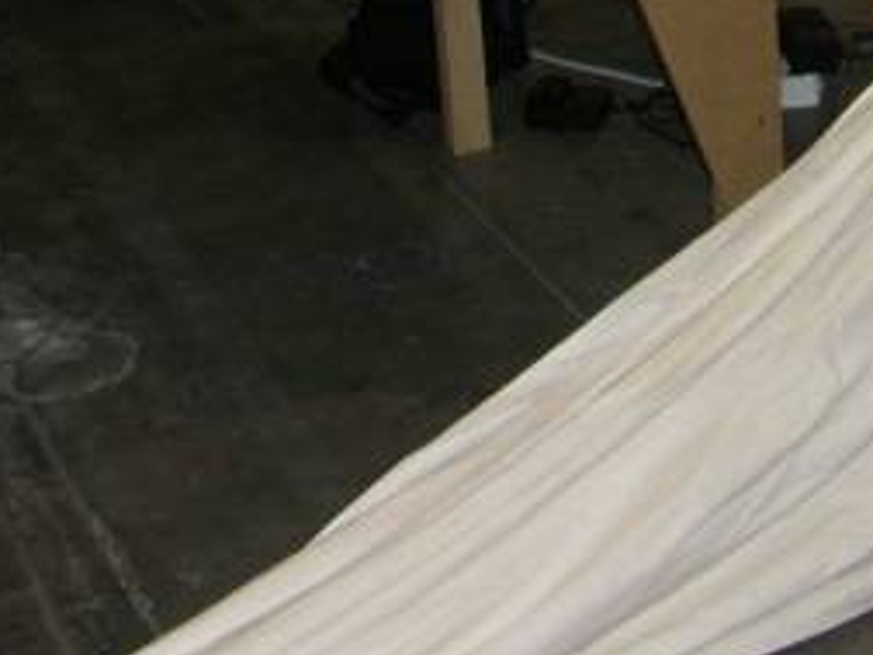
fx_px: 3077
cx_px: 953
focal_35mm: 122
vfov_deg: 11.6
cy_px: -357
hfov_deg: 15.7
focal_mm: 7.71
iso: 200
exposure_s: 1/50
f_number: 2.8
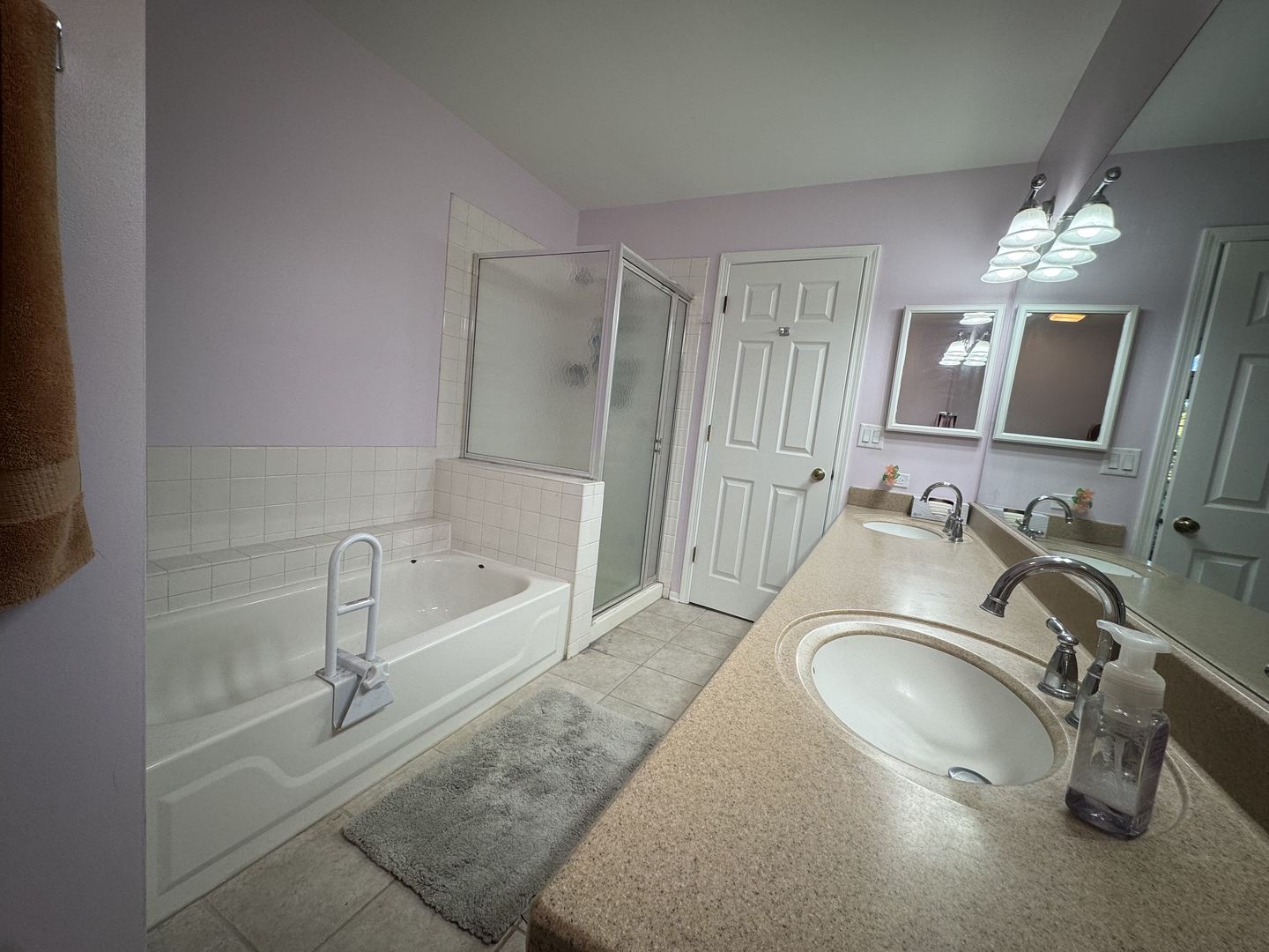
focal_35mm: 14
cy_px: 476
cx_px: 634
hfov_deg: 102.1
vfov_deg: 85.7
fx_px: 513
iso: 125
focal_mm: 2.22
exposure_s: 1/120
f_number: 2.2
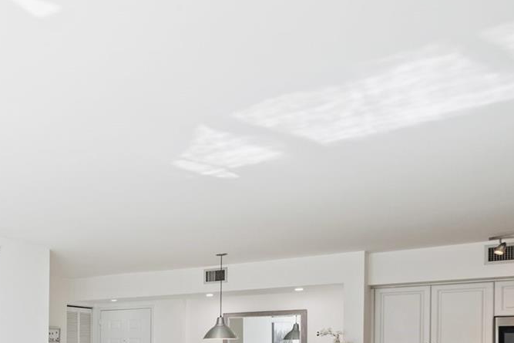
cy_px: 367
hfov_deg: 43.6
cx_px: -24
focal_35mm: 36
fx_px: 514
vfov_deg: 32.9
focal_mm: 15
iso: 200
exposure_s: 1/30
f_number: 8
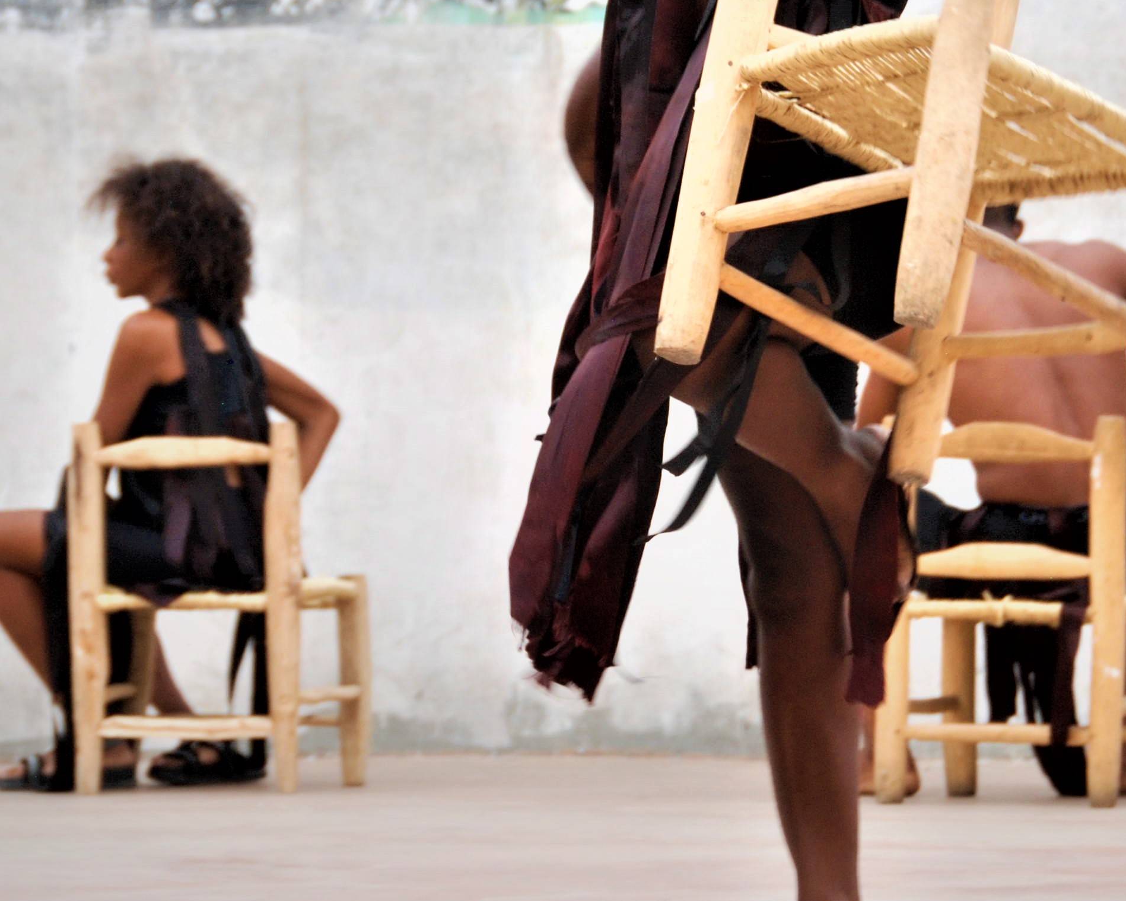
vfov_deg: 6.7
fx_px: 7666
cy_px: 217
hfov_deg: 8.4
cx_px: 778
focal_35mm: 230
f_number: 5.6
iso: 320
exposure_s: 1/60
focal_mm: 80
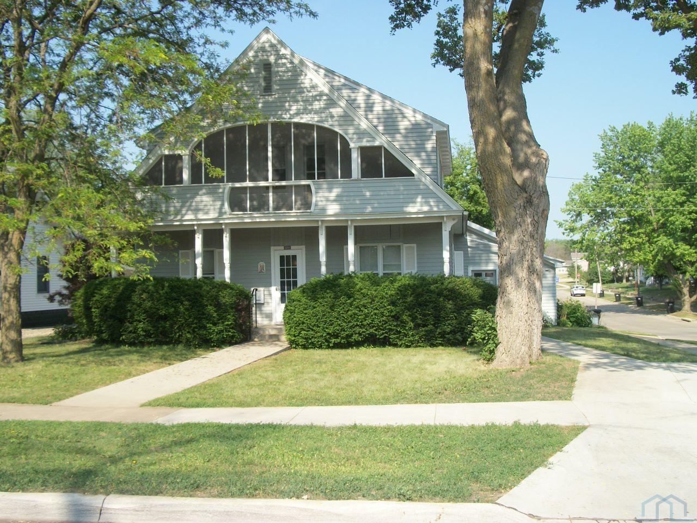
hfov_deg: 46.8
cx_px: 348
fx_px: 805
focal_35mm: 40
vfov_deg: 36.0
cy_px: 262
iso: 80
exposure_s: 1/100
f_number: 9.9
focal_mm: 7.1
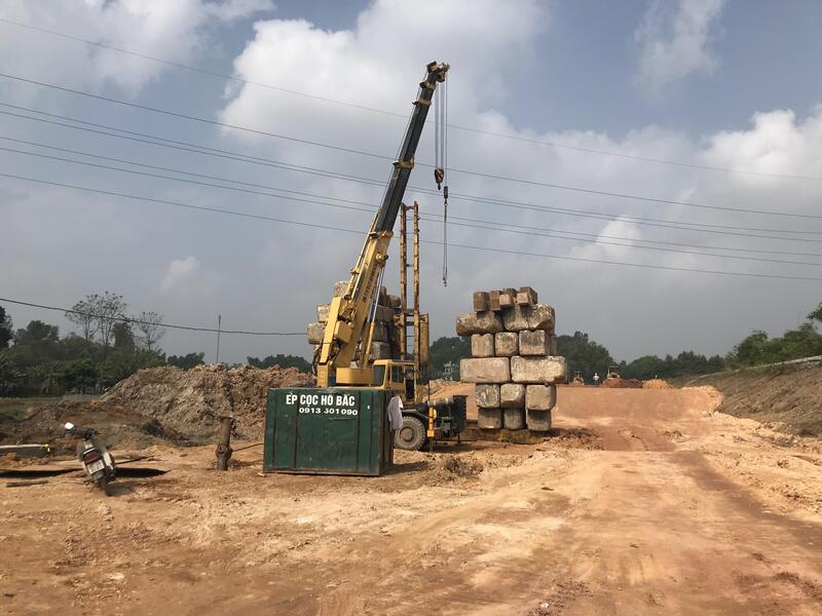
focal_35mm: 28
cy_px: 308
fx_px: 665
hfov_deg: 63.4
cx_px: 411
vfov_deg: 49.7
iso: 20
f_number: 1.8
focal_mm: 3.99
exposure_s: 1/5051
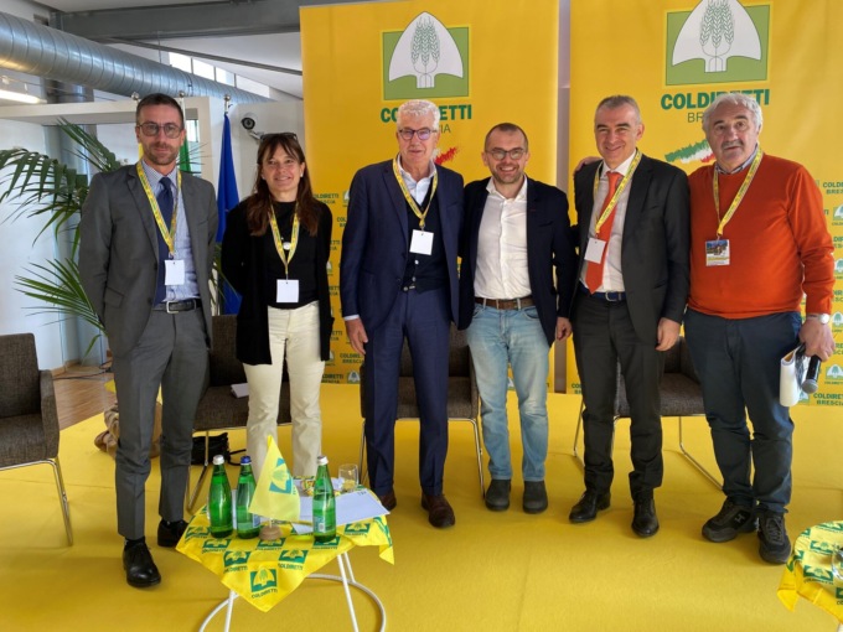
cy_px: 316
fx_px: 633
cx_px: 422
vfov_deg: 53.1
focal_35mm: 26
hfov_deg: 67.3
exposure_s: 1/100
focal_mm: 4.25
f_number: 1.8
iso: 64
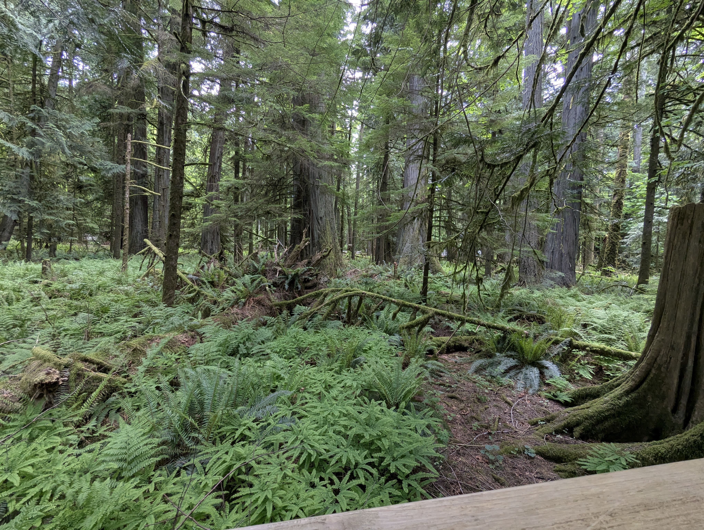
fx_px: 326
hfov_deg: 94.4
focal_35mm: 16
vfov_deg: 78.2
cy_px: 265
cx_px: 352
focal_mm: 2.35
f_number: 2.2
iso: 187
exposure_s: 1/173
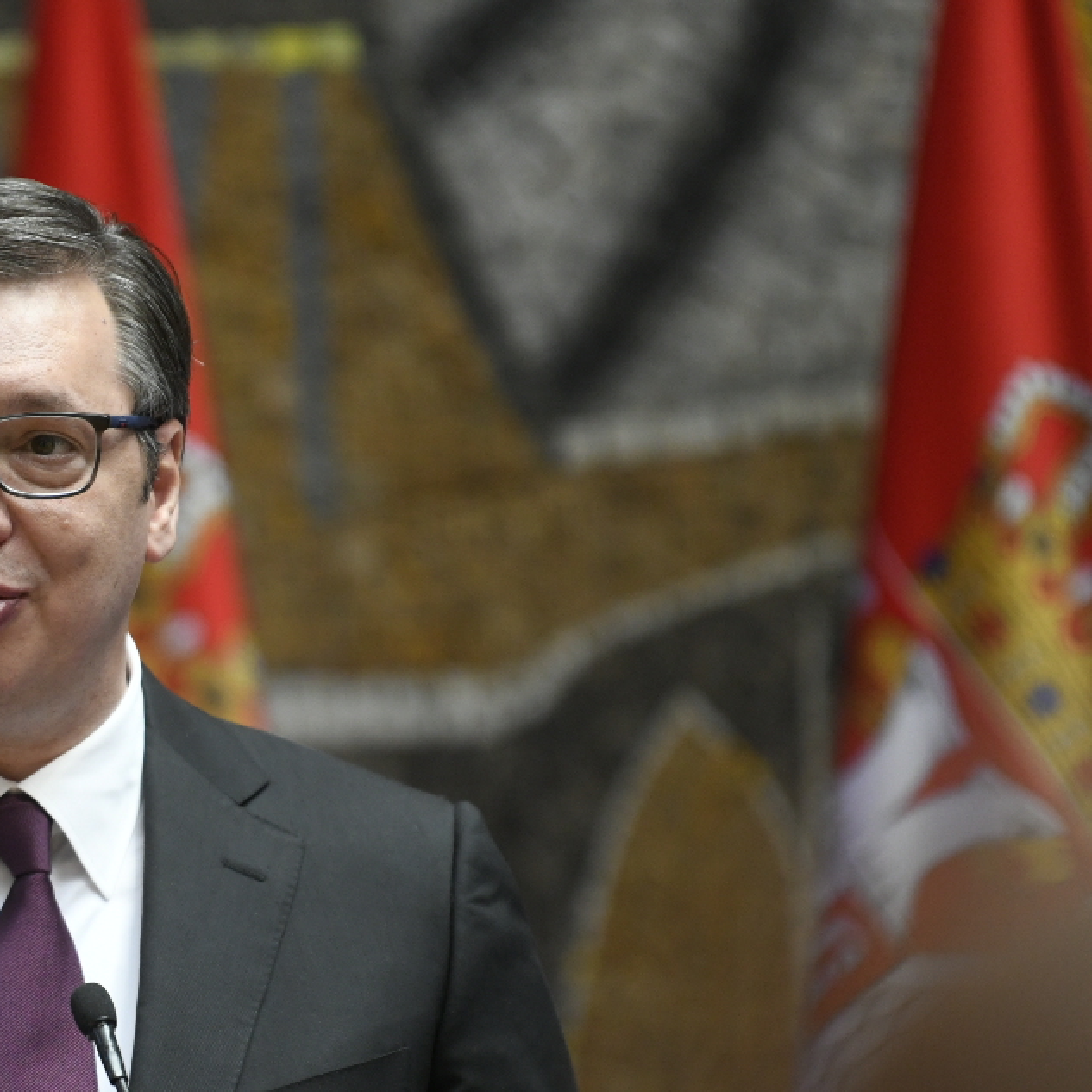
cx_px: 29
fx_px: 15525
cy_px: 844
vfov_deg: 4.0
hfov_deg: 4.0
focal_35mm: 435
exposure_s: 1/1000
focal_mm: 200
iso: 1600
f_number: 2.8
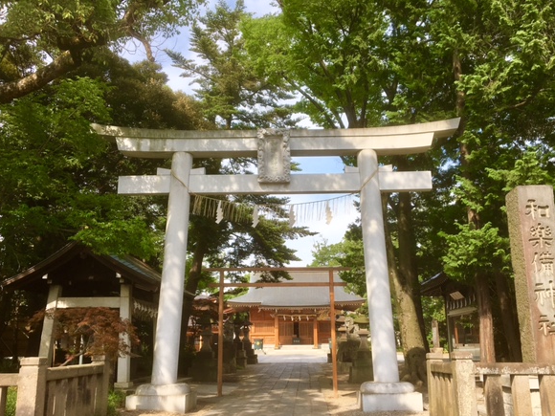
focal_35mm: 32
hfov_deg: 56.8
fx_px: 513
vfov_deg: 44.1
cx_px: 293
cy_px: 229
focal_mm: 4.15
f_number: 2.2
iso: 25
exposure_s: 1/818
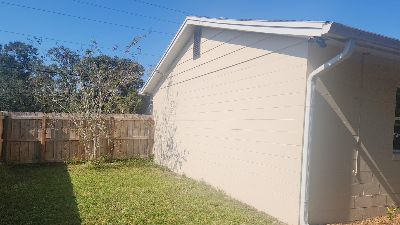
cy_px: 135
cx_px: 197
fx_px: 297
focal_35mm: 28
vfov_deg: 41.3
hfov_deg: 67.9
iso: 12
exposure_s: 1/1756
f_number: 1.8
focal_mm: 6.4
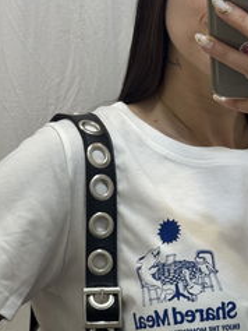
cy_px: 312
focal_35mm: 108
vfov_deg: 17.9
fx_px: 1031
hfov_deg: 13.6
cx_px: 230
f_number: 1.78
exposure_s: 1/50
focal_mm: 6.76
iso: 64
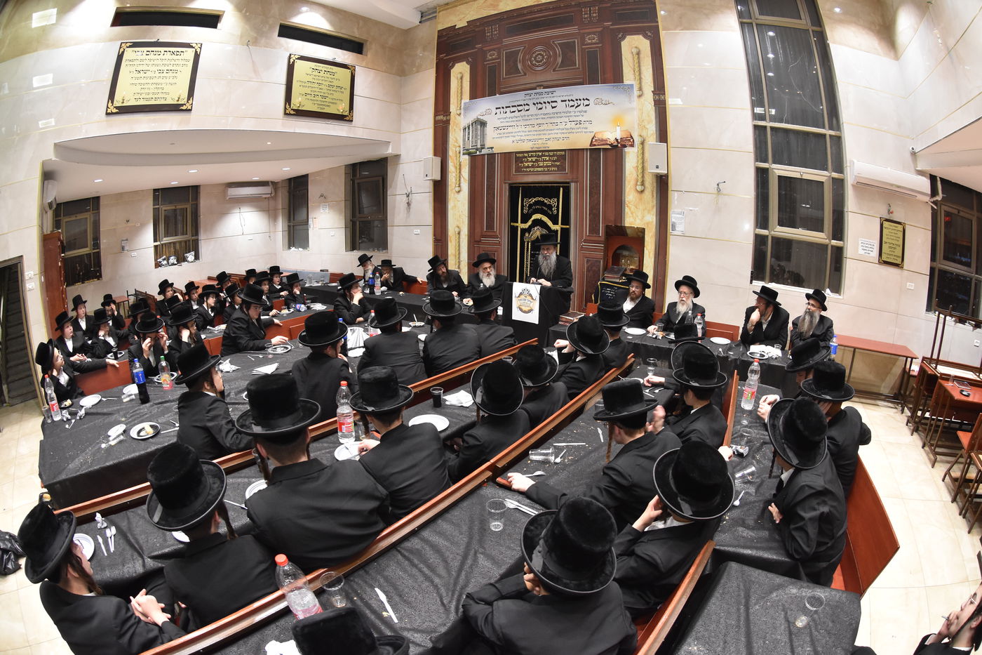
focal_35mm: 16
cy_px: 328
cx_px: 491
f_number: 5.6
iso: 1600
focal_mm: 10.5
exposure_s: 1/80
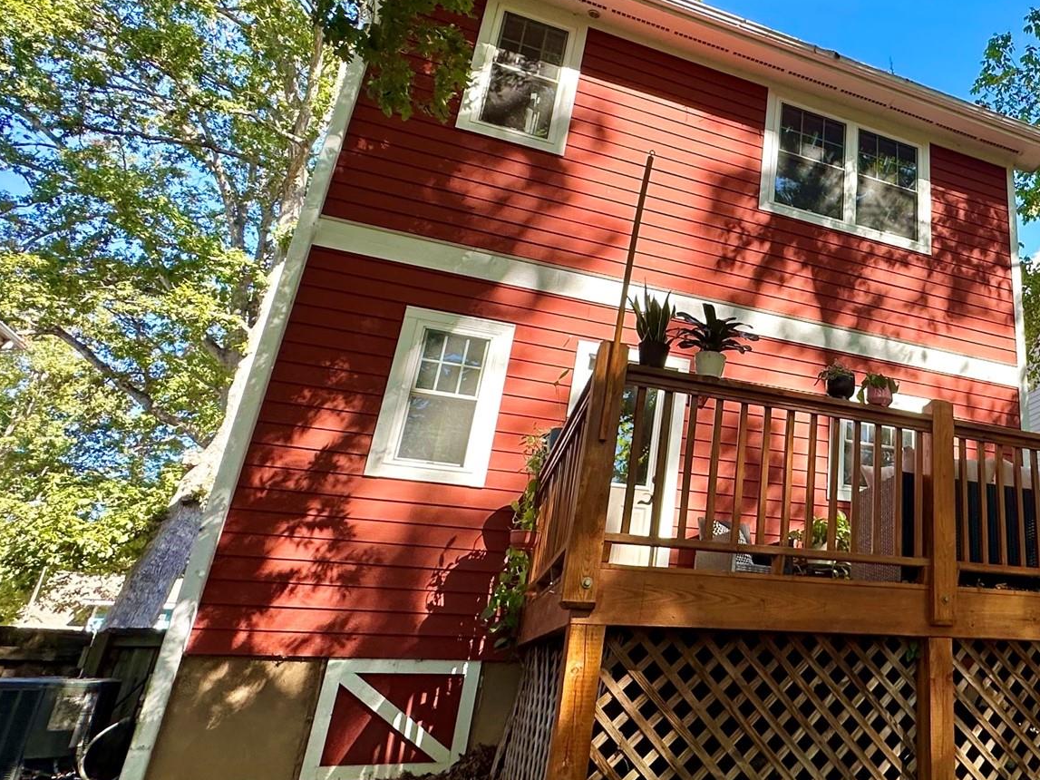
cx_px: 895
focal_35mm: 25
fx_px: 751
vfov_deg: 54.8
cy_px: 352
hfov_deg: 60.9
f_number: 2.2
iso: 40
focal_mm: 2.22
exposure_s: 1/244
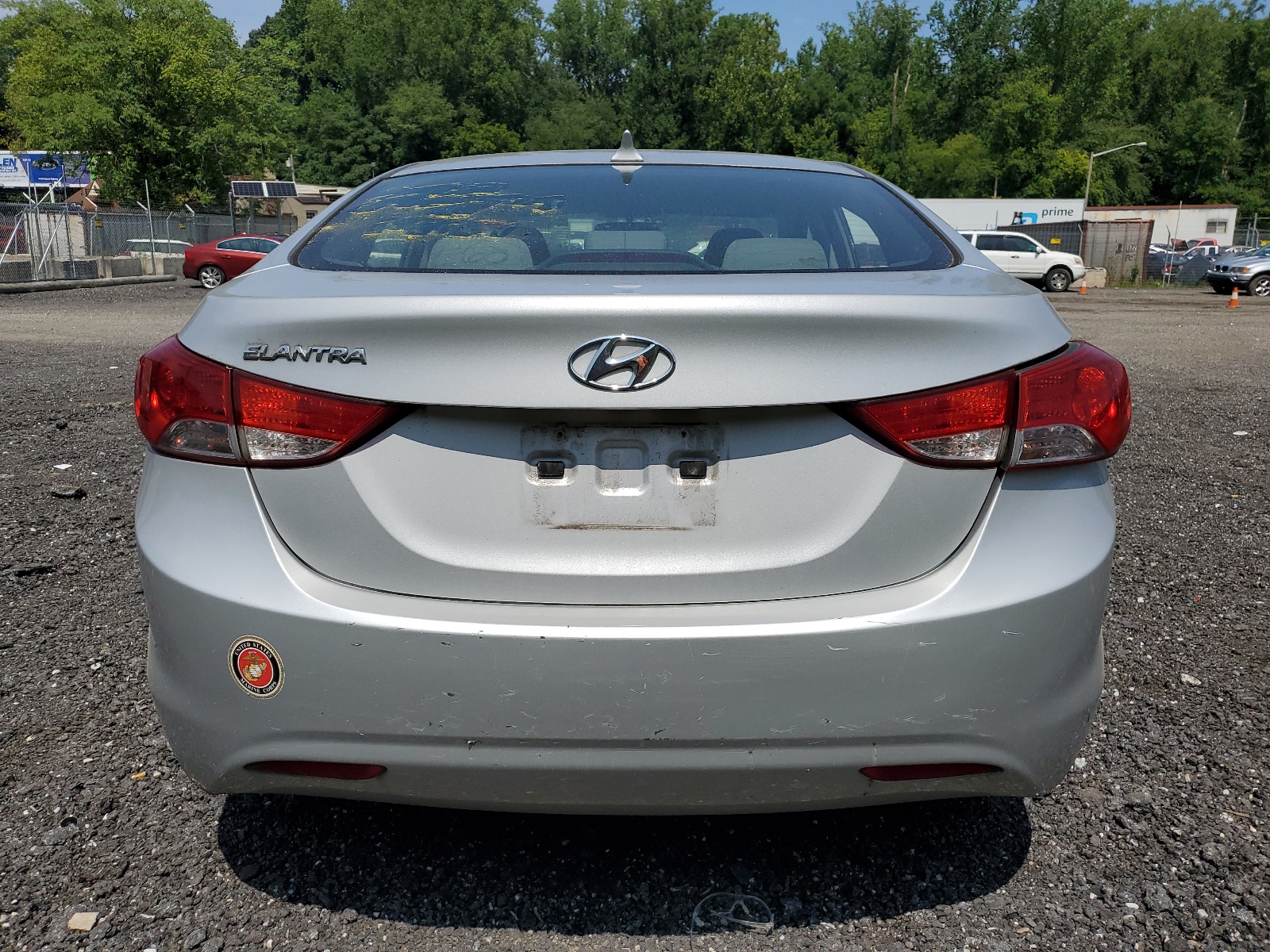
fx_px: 954
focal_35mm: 26
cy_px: 476
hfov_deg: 67.3
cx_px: 635
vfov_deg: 53.1
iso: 50
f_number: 1.5
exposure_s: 1/10000
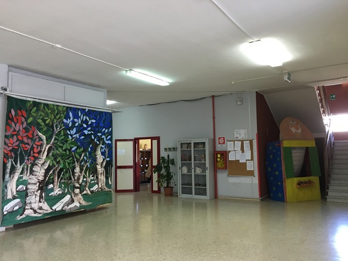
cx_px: 174
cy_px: 130
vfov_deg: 48.2
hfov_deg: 61.7
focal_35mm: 29
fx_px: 291
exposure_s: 1/33
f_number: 2.2
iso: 125
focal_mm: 4.15
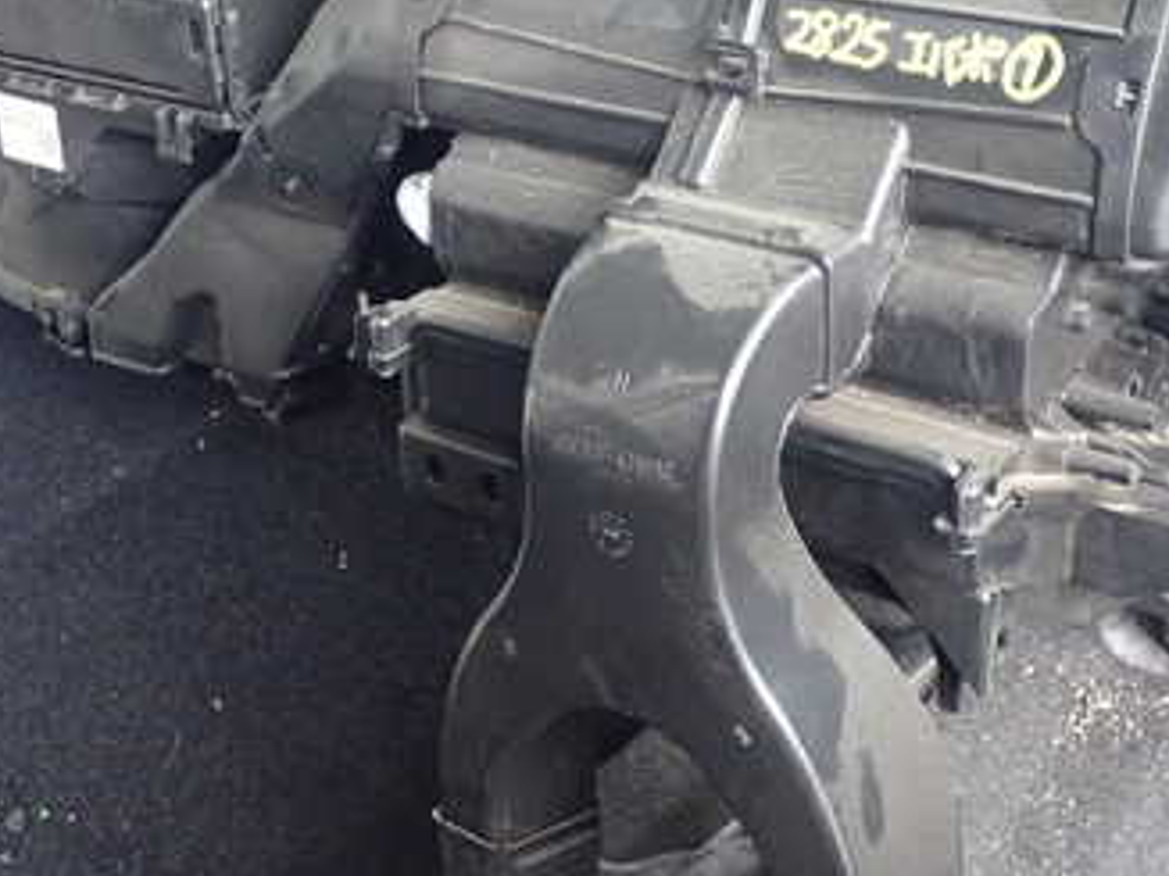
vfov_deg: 26.1
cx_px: 647
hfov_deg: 34.9
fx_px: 1857
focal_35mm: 55
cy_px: 172
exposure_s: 1/125
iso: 640
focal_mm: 5.5
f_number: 2.3
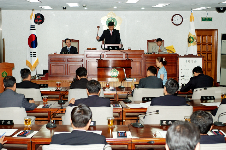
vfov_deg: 20.1
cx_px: 113
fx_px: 423
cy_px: 75
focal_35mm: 68
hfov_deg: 29.9
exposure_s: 1/60
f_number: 4
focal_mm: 45
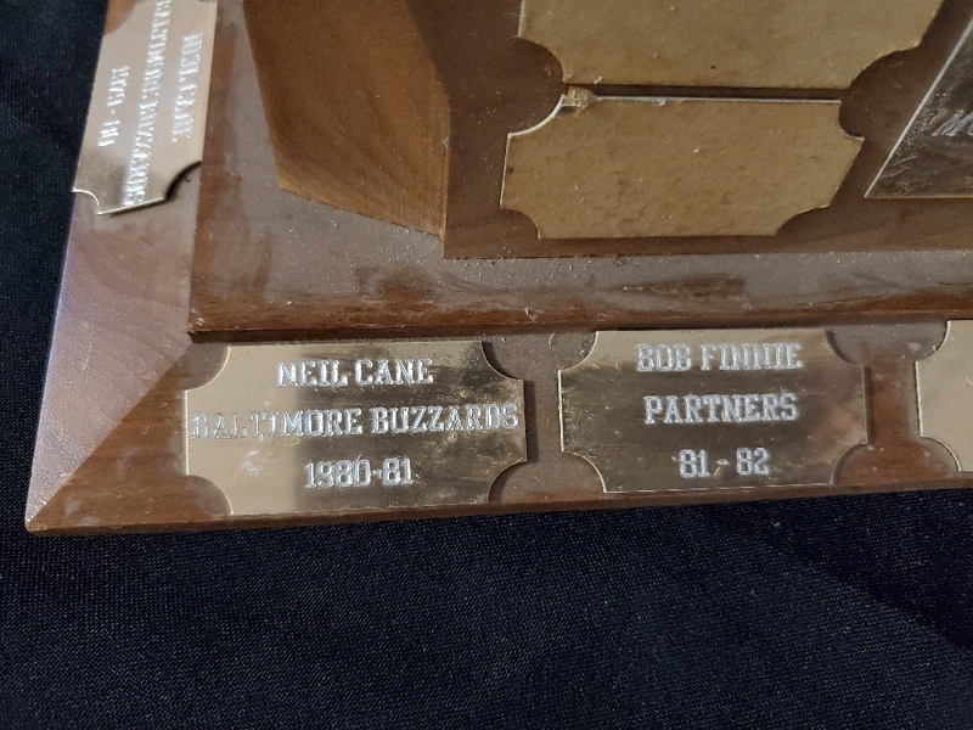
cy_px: 365
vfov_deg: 53.1
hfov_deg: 67.3
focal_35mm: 26
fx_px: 731
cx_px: 486
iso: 640
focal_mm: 4.3
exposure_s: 1/24
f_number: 1.5
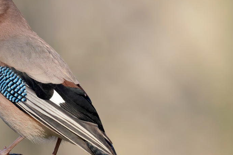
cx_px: -11
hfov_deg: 2.3
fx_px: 5913
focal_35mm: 914
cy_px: 76
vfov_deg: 1.5
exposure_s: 1/640
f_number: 6.3
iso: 2000
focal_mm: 388
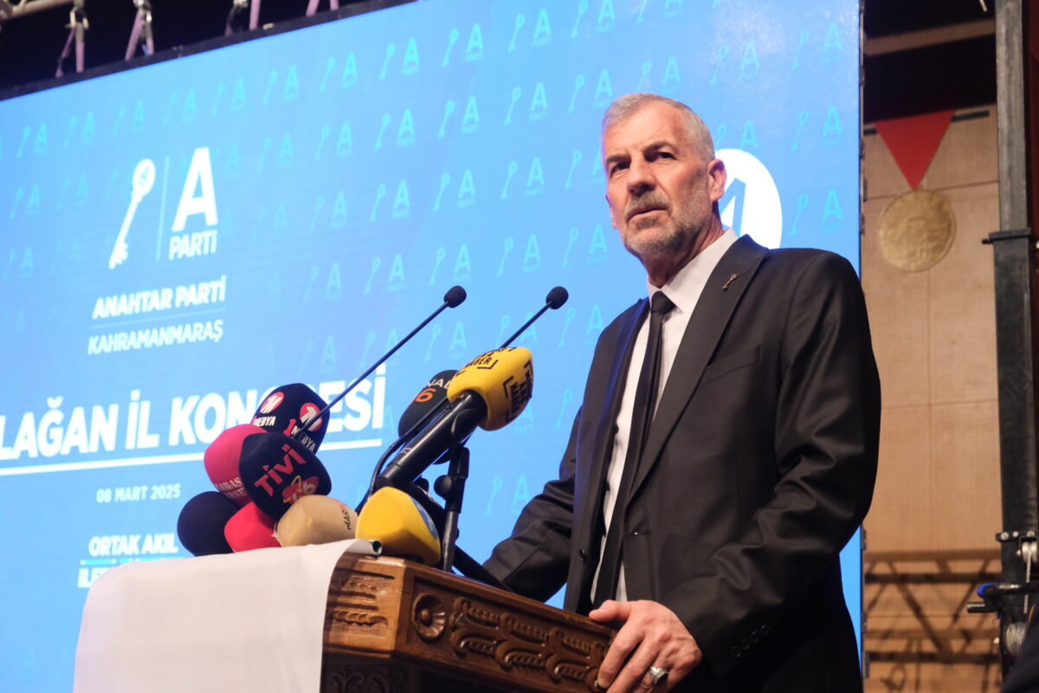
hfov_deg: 33.9
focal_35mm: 59
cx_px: 520
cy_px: 346
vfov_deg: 23.0
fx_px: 1703
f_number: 5
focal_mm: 39
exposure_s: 1/50
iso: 4000
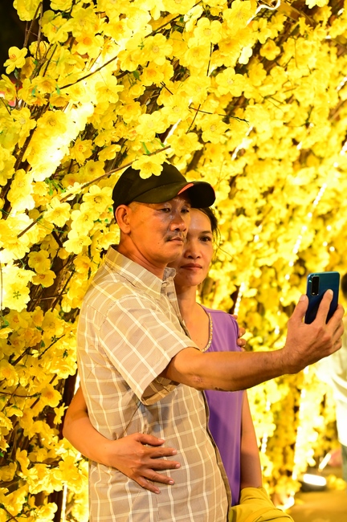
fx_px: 1739
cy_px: 261
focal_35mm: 120
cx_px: 174
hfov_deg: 11.4
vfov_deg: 17.1
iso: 5000
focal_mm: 120
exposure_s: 1/80
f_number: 6.3
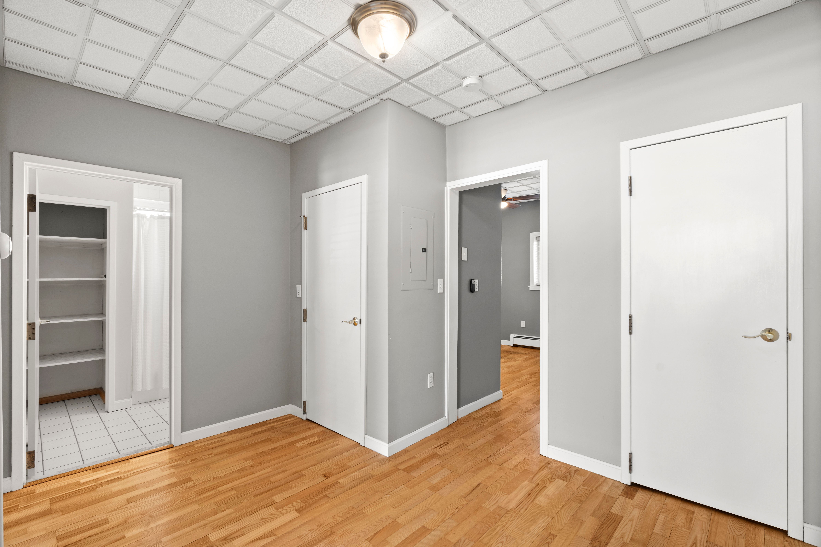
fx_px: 365
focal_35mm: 16
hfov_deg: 96.7
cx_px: 410
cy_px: 274
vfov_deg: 73.7
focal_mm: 16
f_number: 8
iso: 320
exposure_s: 2.5
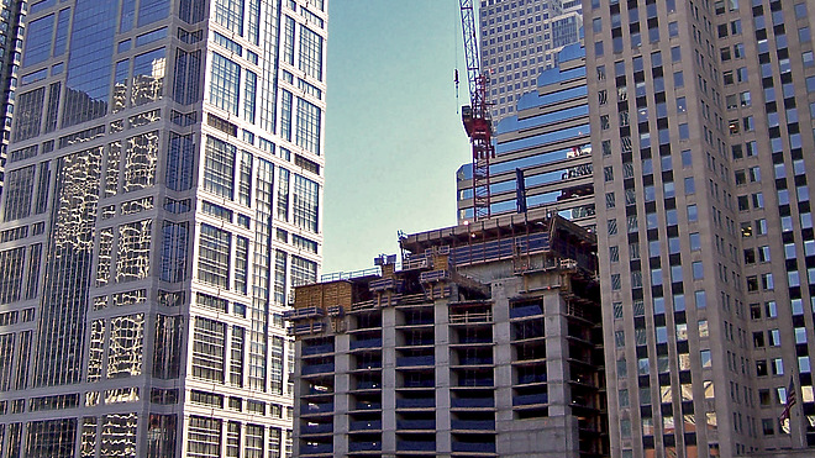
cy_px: 121
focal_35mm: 49
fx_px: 1059
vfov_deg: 24.2
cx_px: 408
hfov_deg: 42.1
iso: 80
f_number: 3.4
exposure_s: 1/350
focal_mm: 5.5
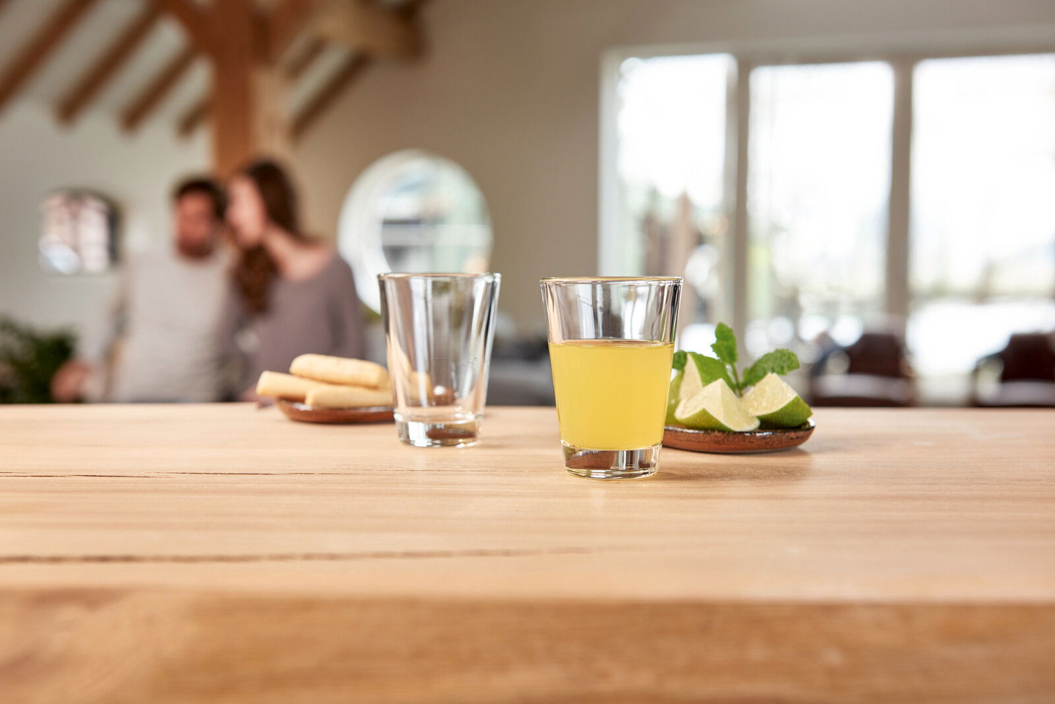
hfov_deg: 41.1
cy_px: 352
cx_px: 528
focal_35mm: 48
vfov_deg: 28.1
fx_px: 1407
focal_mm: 48
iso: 160
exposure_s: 1/30
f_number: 5.6
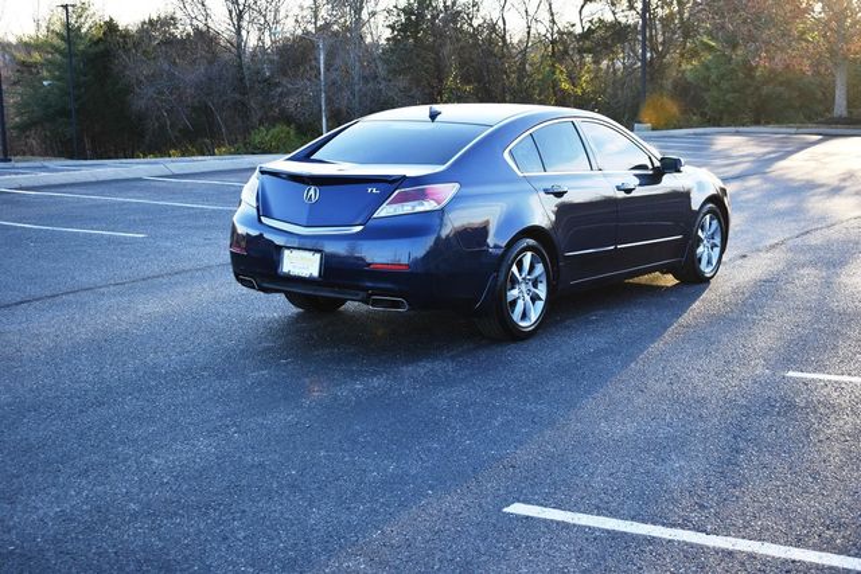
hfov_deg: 38.9
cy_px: 287
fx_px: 1220
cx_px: 430
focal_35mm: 51
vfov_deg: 26.5
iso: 400
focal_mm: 34
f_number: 4.8
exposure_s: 1/250
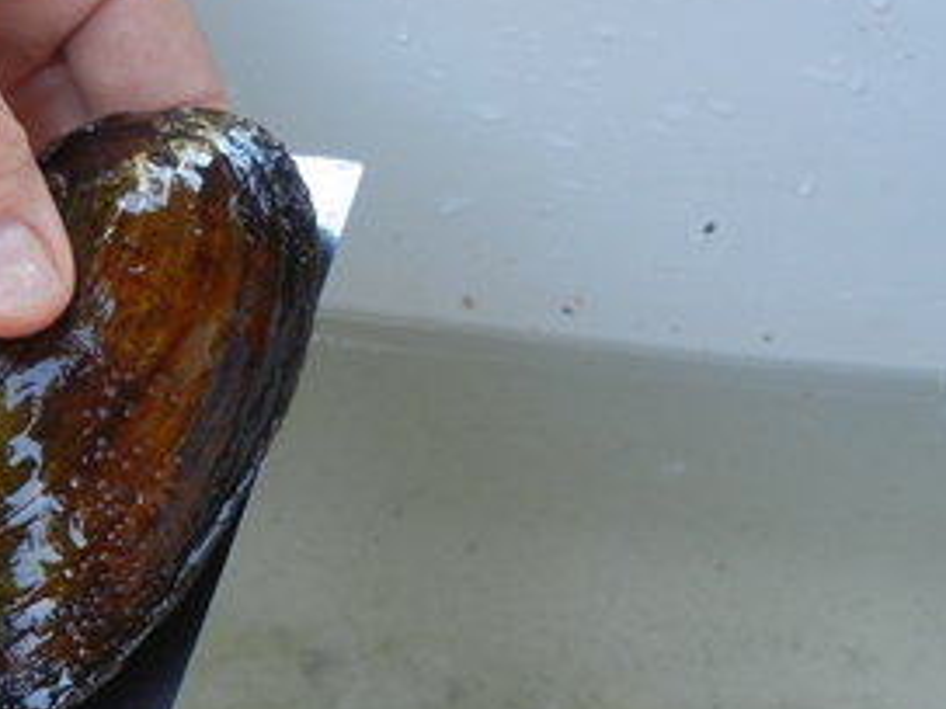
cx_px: 115
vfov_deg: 7.6
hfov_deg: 10.0
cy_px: 452
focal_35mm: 196
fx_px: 5356
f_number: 4.4
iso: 163
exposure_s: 1/30
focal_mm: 16
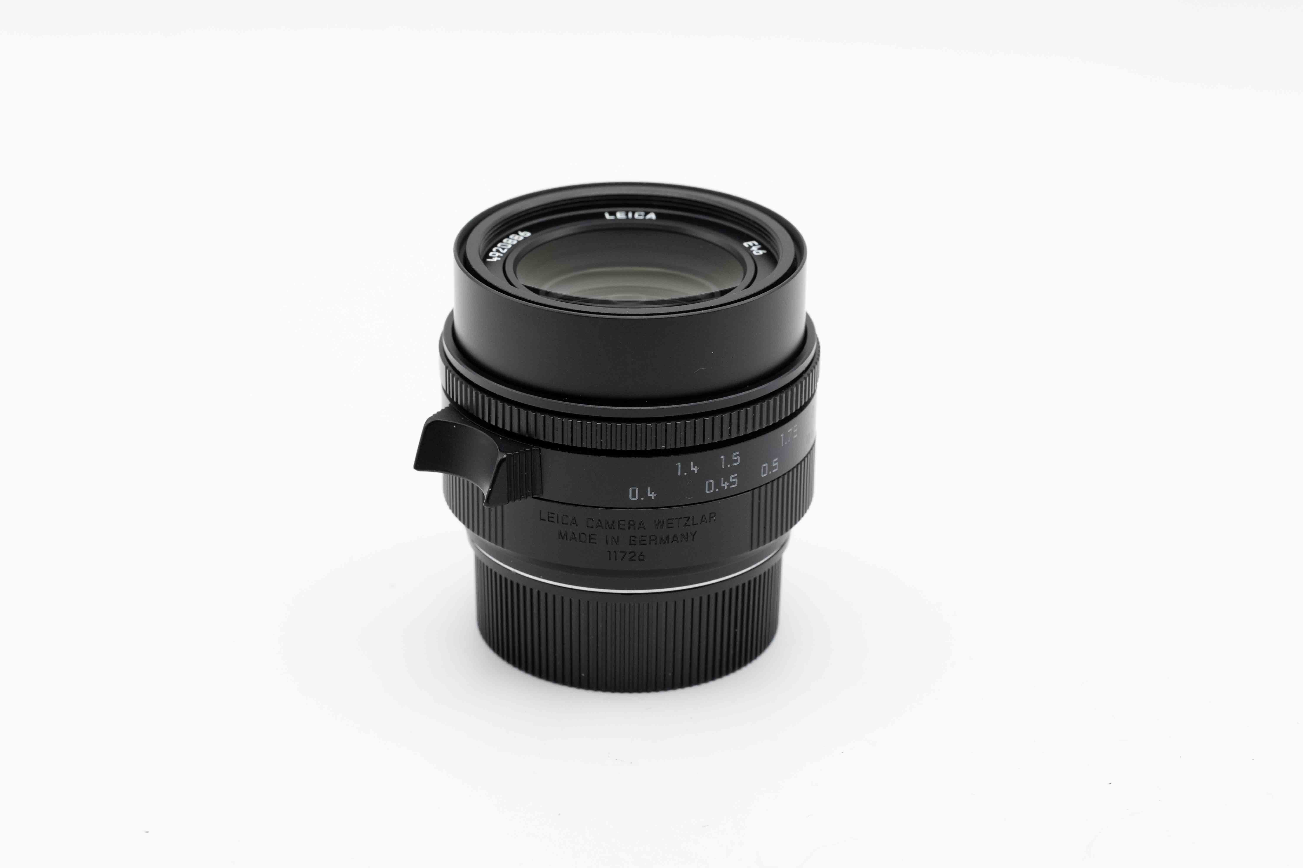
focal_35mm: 90
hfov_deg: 22.6
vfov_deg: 15.2
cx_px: 652
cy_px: 434
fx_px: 3257
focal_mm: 90
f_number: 11
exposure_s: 1/250
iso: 3200
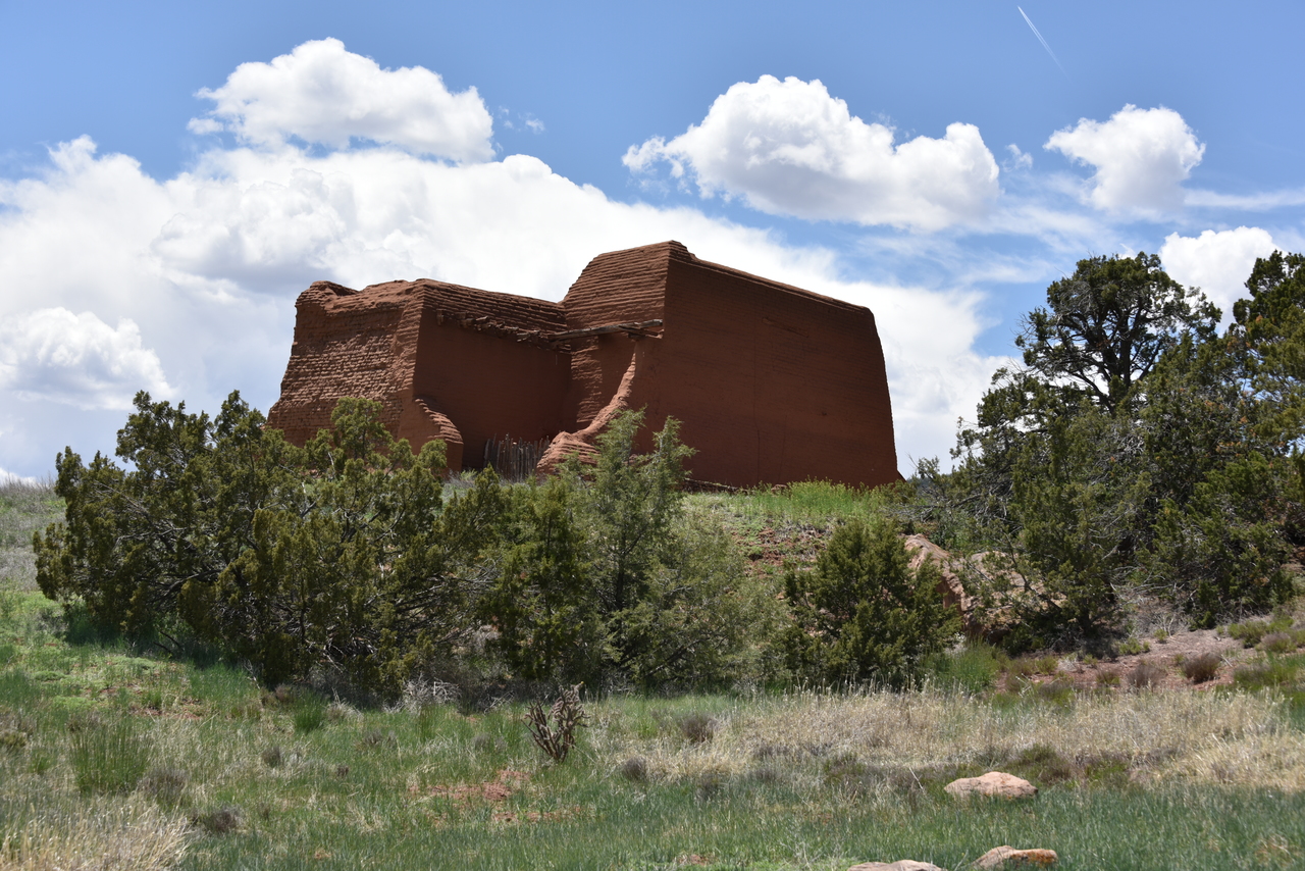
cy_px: 436
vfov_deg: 23.4
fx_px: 2103
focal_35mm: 58
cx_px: 652
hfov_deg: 34.5
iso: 100
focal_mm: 58
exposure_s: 1/320
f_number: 9
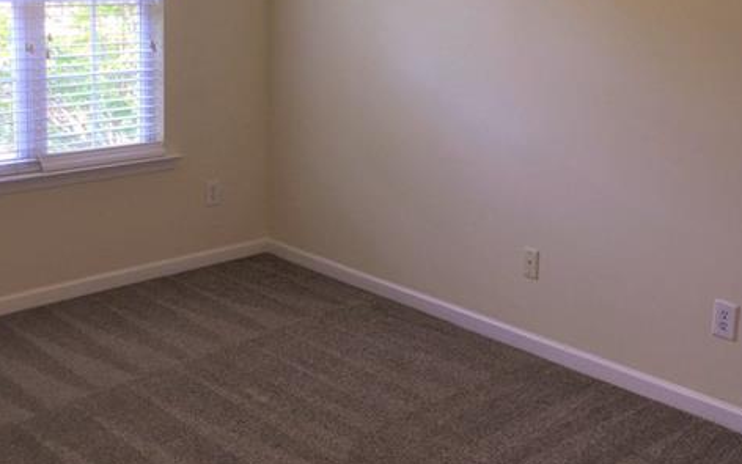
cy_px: 82
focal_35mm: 50
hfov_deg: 40.3
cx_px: 363
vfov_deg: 25.3
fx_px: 1011
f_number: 2.2
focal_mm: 4.15
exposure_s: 1/46
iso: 32
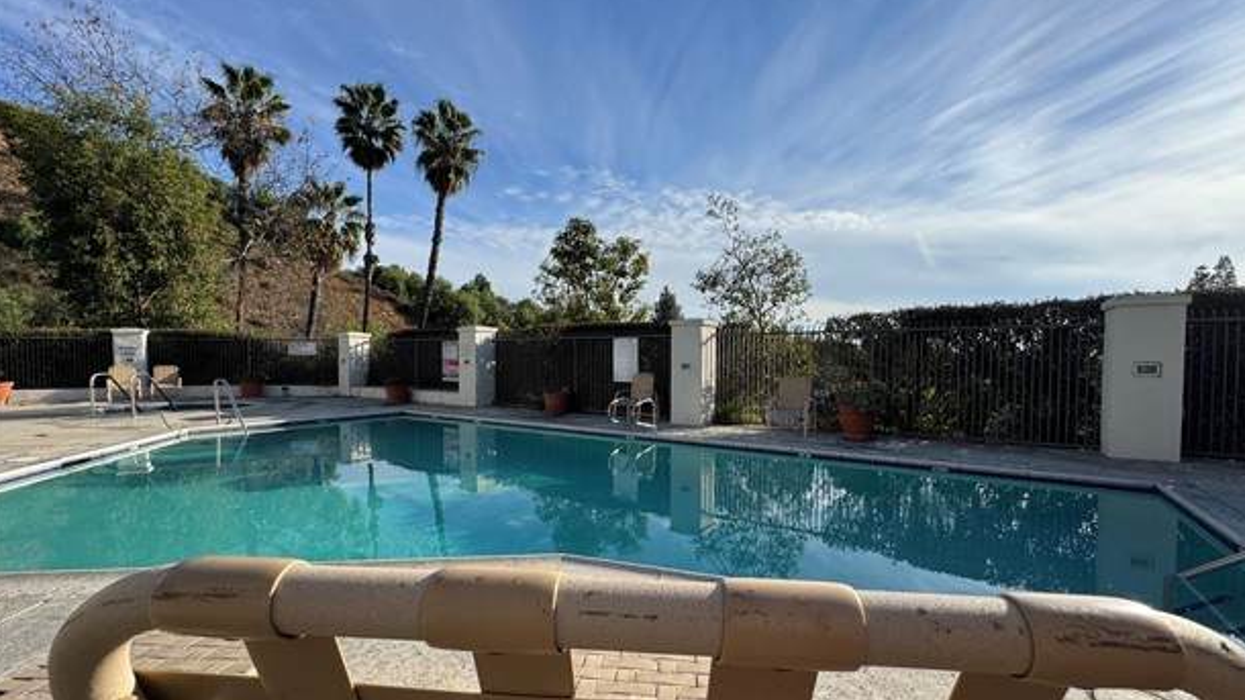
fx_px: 528
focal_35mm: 16
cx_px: 641
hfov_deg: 99.3
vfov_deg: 67.0
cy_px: 378
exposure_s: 1/1927
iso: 50
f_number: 2.2
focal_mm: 2.22
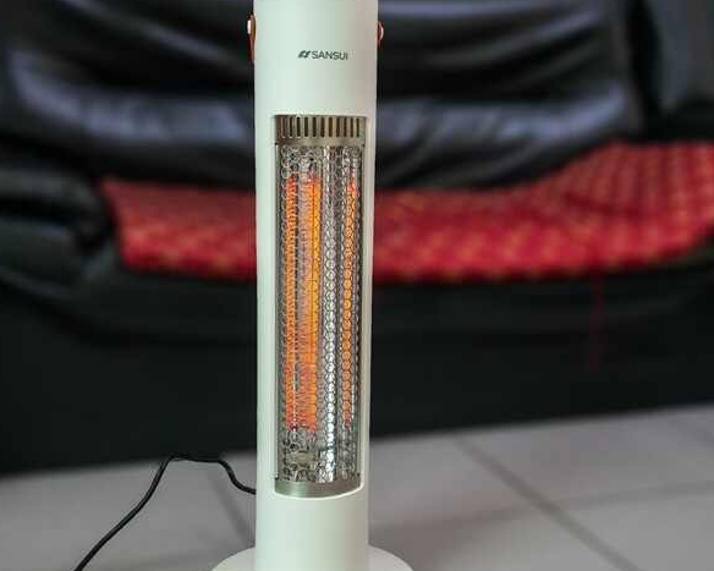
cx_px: 394
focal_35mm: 45
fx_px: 951
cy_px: 288
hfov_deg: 41.1
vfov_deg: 33.4
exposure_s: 1/160
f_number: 4
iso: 6400
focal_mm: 35
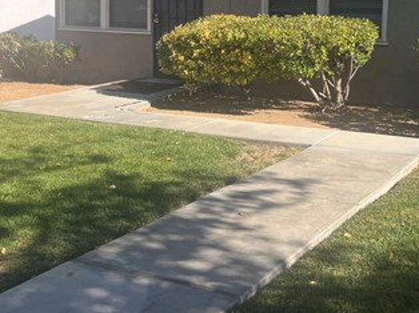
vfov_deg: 26.9
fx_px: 641
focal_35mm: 53
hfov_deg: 35.9
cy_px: 60
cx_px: 278
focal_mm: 5.1
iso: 50
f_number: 1.6
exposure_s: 1/2632
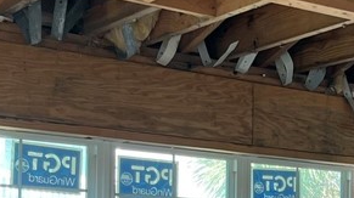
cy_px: 261
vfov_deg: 12.2
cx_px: 318
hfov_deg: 21.7
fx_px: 900
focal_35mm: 96
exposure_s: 1/121
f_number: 1.6
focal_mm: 5.1
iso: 80
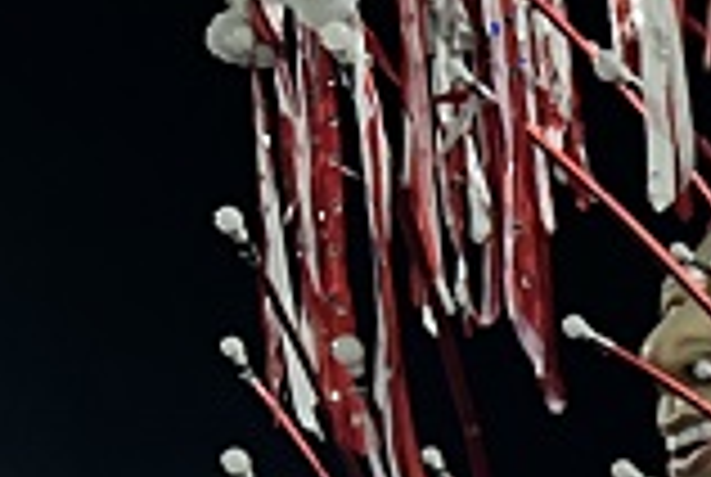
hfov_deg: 12.2
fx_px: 2869
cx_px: 1512
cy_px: 1375
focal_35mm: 145
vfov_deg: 8.2
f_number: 1.6
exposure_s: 1/13
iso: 40
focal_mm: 5.1
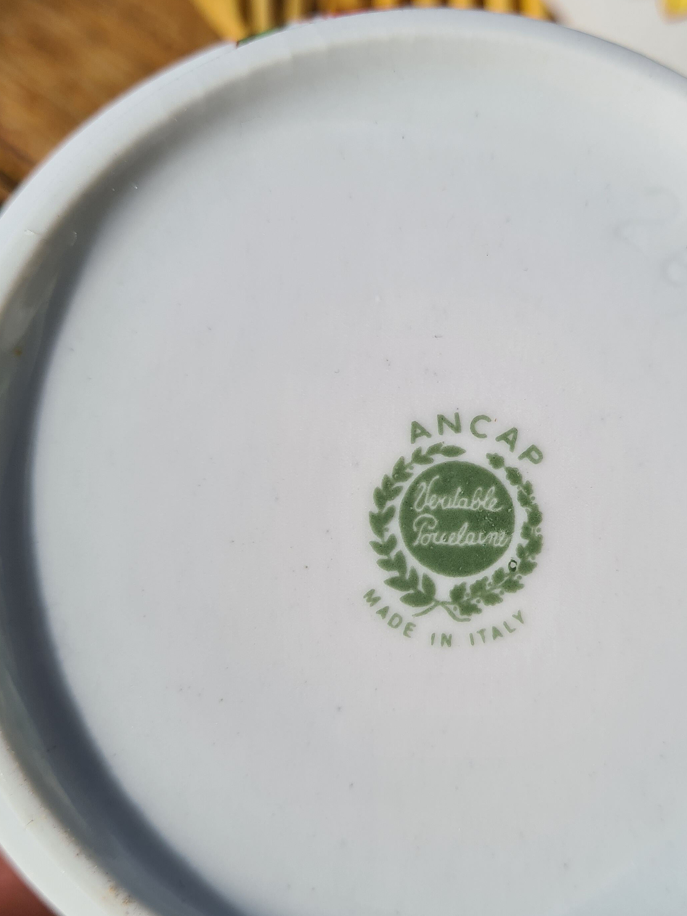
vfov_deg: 48.8
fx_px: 1006
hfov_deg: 37.4
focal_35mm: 38
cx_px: 450
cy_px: 527
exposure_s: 1/5168
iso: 50
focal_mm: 5.4
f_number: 1.8
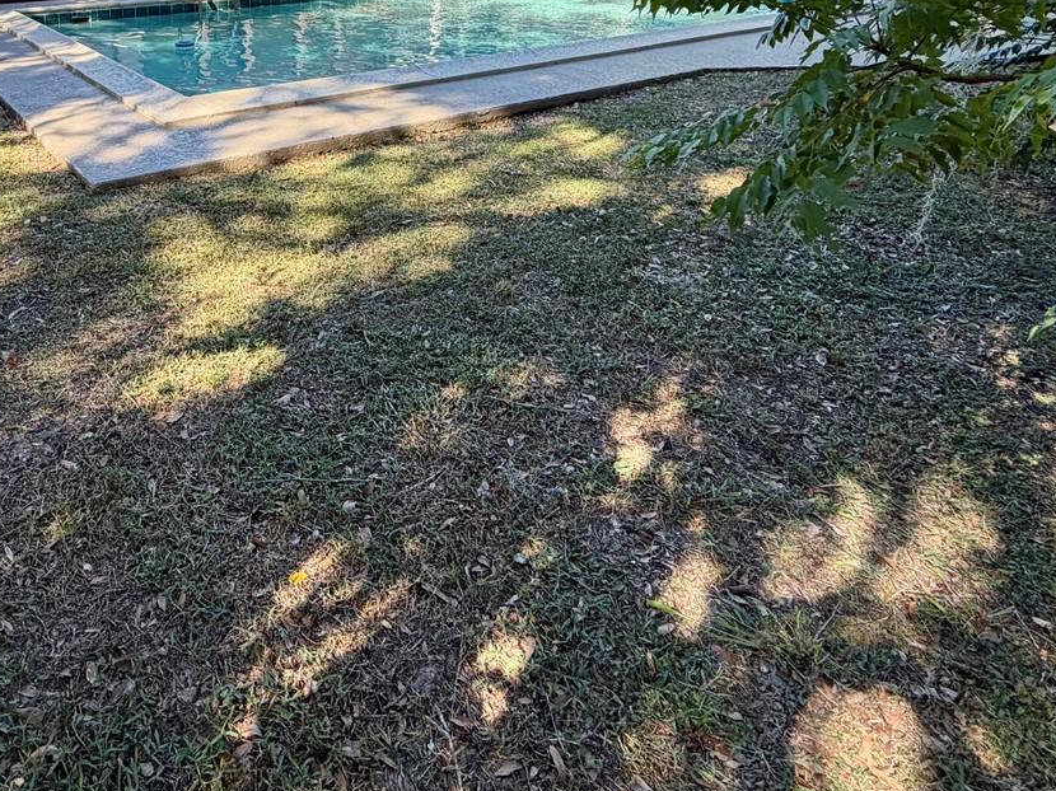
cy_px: 84
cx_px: 286
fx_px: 823
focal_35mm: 27
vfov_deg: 46.5
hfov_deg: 62.2
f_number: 2.2
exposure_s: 1/316
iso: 50
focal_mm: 2.22
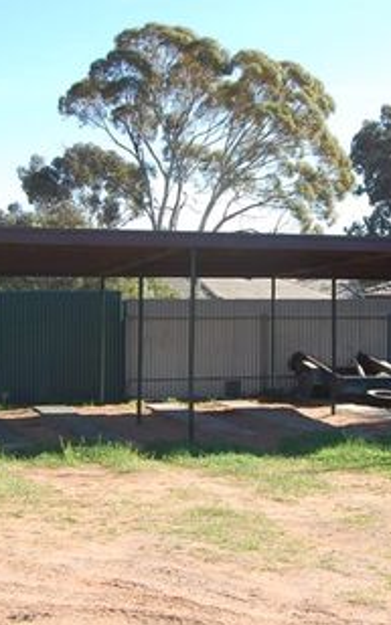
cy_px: 315
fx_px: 1109
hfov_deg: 19.9
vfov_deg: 31.5
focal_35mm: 65
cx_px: 257
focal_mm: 28
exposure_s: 1/200
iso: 200
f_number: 7.1
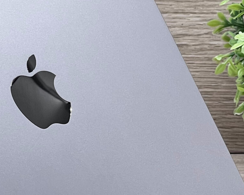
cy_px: 140
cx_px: 42
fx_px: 1834
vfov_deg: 6.1
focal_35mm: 254
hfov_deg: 7.6
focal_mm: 9
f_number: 2.8
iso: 64
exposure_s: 1/100
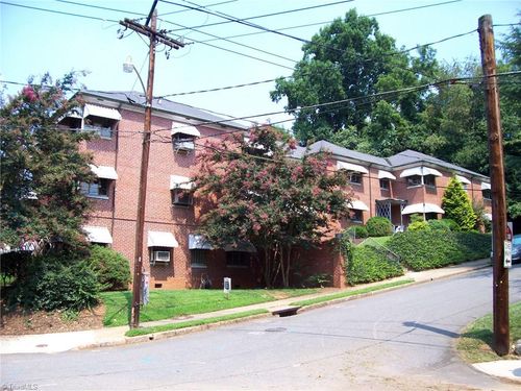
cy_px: 196
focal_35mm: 34
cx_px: 260
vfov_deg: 41.8
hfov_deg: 54.0
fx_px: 512
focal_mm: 5.6
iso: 80
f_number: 2.7
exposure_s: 1/641
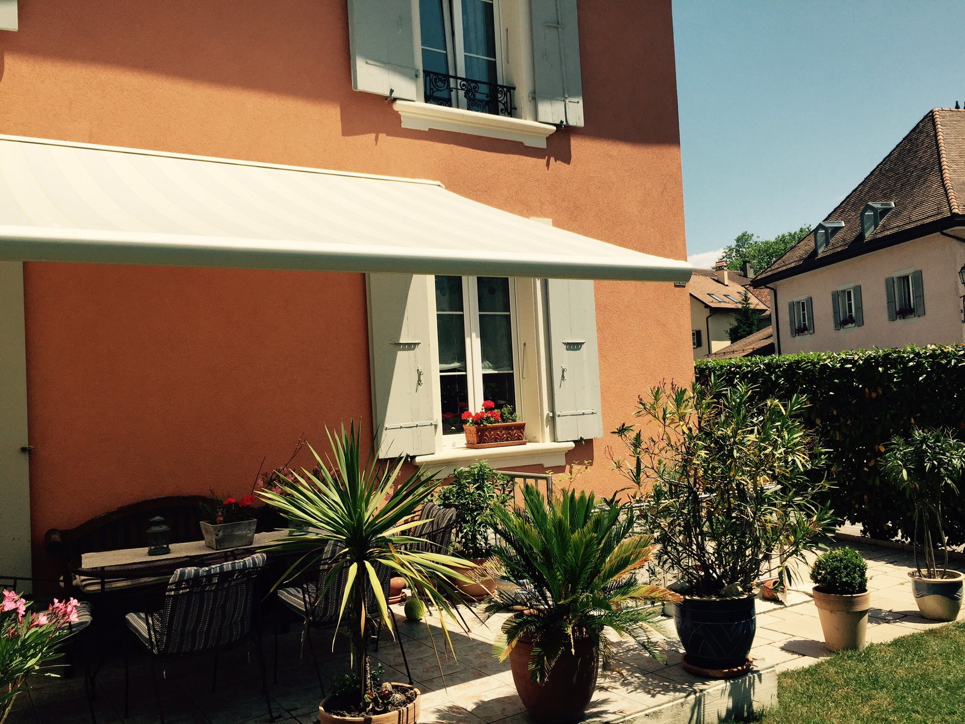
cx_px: 482
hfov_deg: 61.7
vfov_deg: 48.2
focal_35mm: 29
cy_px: 362
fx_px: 808
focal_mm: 4.15
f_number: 2.2
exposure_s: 1/3049
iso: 32
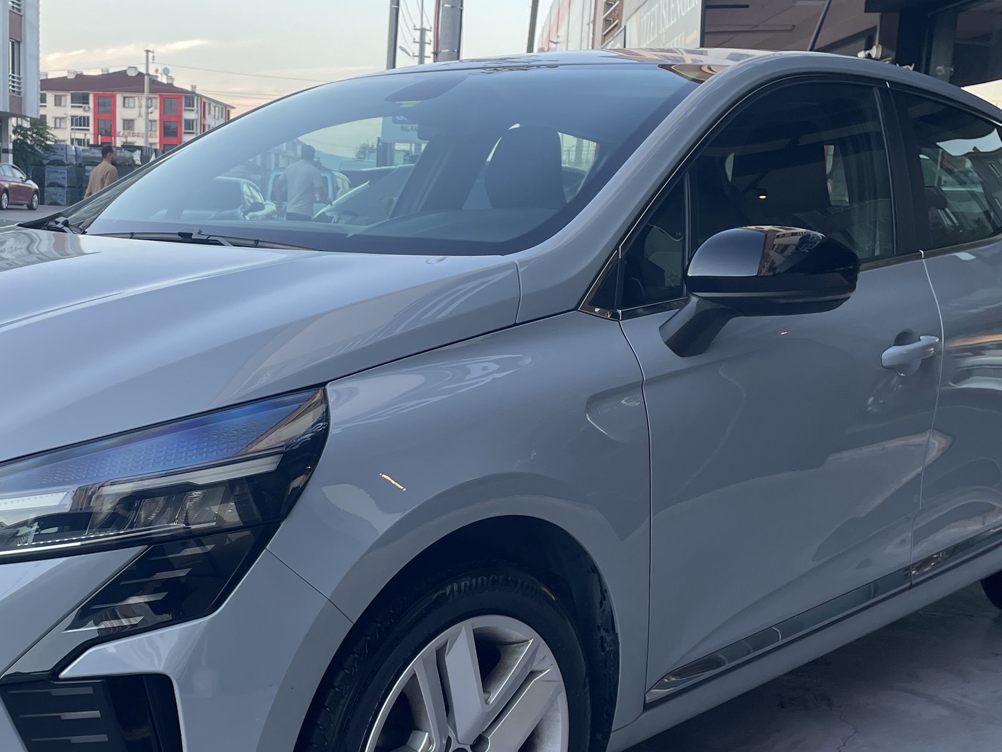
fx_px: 1361
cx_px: 344
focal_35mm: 47
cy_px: 442
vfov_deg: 30.8
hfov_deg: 40.0
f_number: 1.6
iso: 50
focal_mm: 4.2
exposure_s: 1/121
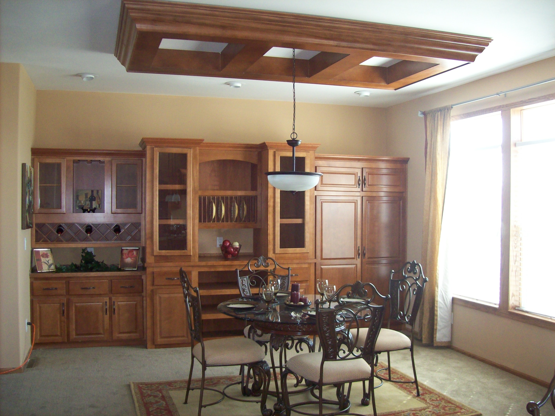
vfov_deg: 39.6
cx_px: 278
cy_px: 208
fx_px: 577
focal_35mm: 36
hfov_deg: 51.4
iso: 200
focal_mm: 6
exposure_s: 1/64
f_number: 2.7
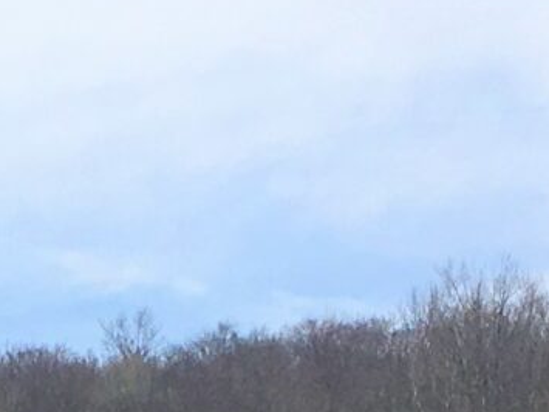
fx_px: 3314
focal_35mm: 209
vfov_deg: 6.6
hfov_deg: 9.2
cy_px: 1123
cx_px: -254
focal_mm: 4.15
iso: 25
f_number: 2.2
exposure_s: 1/2404
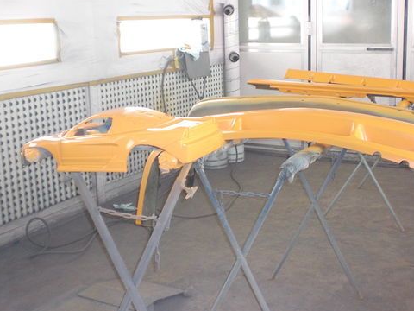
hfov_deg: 39.4
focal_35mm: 48
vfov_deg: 30.3
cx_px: 258
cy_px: 144
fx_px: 574
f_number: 3.1
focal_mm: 6.3
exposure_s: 1/60
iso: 200
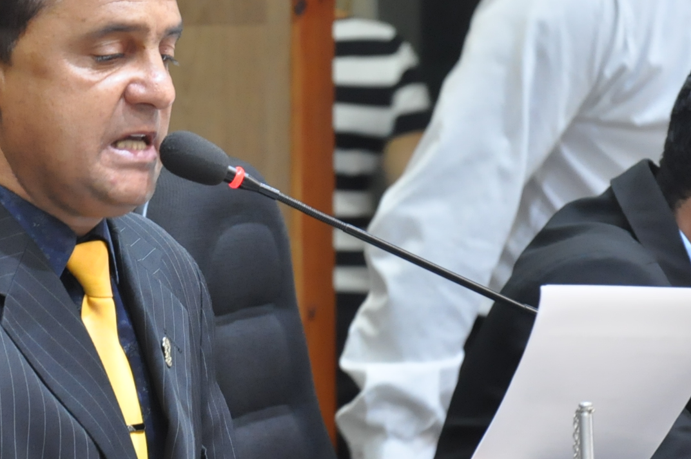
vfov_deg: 4.4
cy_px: 125
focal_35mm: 315
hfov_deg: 6.5
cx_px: 24
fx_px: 6039
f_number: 5.6
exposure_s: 1/40
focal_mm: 105
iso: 2000
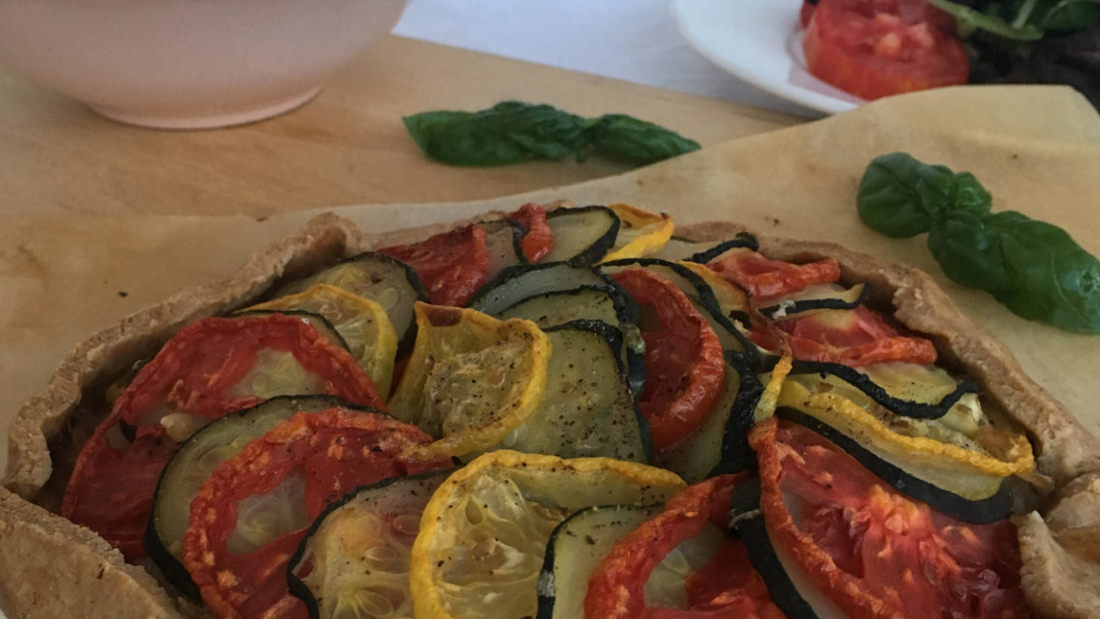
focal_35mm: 43
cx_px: 540
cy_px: 369
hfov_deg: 47.3
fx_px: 1254
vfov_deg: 27.7
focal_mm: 4.15
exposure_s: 1/33
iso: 160
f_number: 2.2
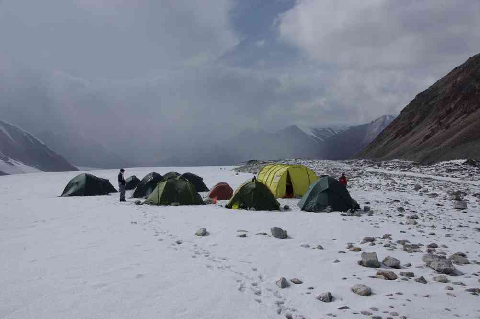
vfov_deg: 33.2
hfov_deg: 48.3
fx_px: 535
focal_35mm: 40
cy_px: 160
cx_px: 240
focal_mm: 26.8
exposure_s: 1/125
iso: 100
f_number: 19
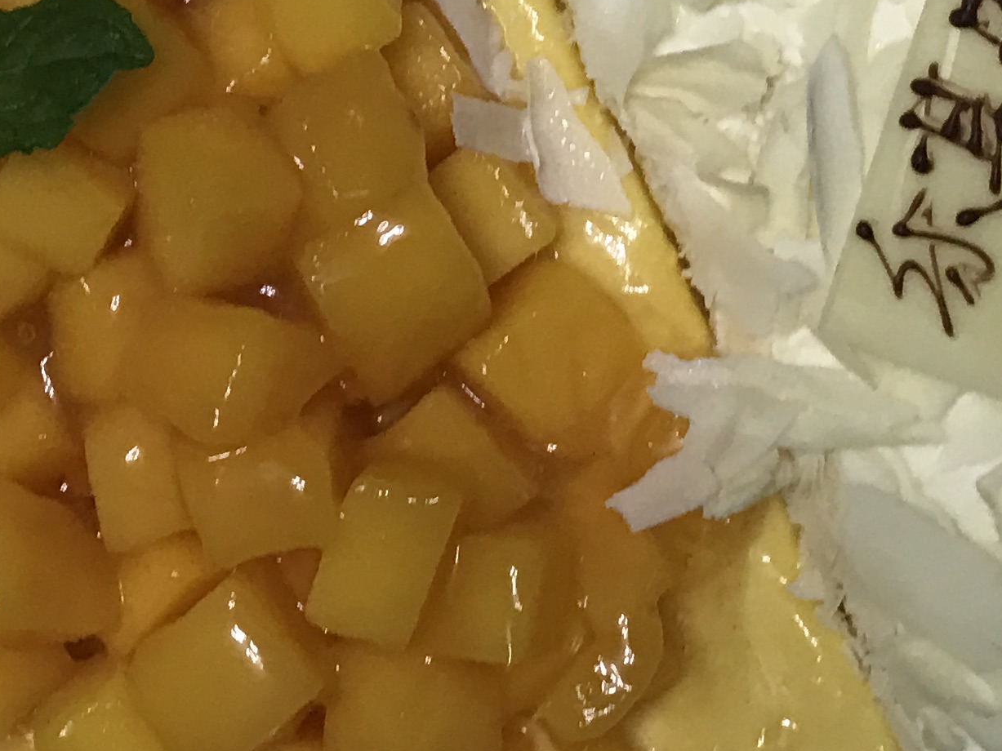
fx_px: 2663
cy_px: 60
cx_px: 752
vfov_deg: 15.8
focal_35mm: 92
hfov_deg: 21.1
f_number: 1.8
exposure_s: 1/17
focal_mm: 3.99
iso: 32
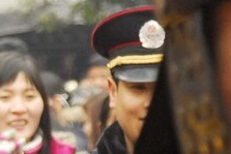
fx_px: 3628
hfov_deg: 3.6
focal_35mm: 565
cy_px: 286
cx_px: -237
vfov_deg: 2.4
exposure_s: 1/200
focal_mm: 70
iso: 400
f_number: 4
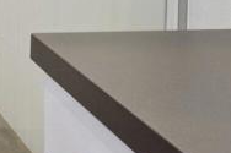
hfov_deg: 17.4
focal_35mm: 87
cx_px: -222
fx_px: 558
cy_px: -157
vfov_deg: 13.4
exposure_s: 1/10
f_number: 8
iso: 400
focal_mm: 16
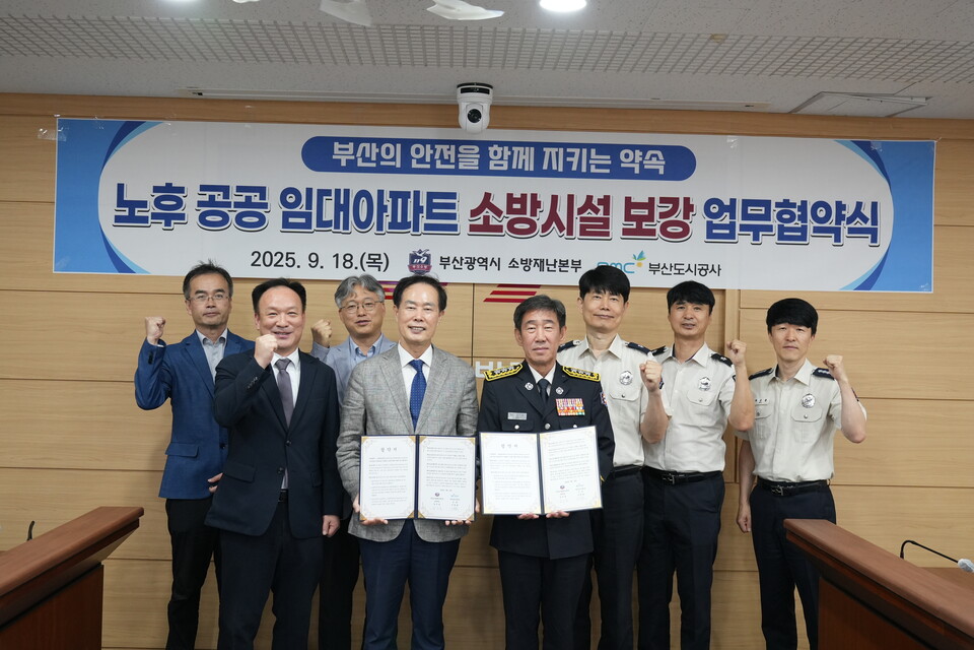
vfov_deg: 32.6
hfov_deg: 47.4
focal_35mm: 41
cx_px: 487
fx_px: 1109
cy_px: 325
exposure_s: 1/125
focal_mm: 41
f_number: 4.5
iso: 3200
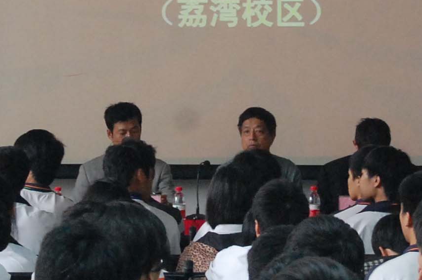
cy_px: -30
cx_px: 245
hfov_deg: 8.1
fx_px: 2975
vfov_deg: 5.4
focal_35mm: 254
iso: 1400
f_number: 5.6
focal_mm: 48
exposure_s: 1/30
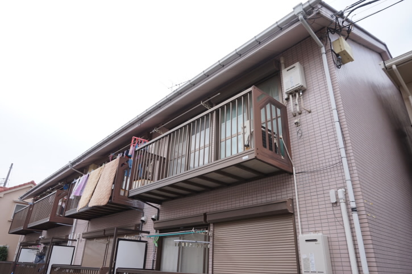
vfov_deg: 53.0
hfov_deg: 73.8
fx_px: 274
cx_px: 206
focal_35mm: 24
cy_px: 137
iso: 100
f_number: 8
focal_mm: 16
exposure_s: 1/100
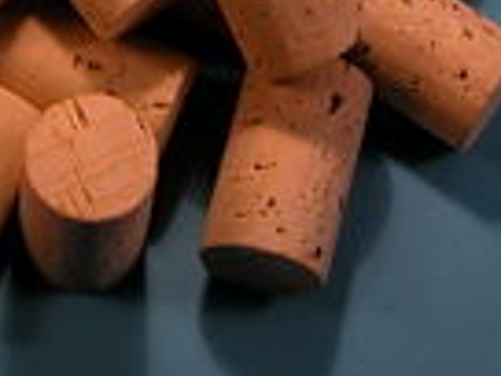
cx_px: 11
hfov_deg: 7.6
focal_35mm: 258
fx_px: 3734
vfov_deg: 5.7
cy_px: -114
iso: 100
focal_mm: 22.3
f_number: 3.5
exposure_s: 1/138
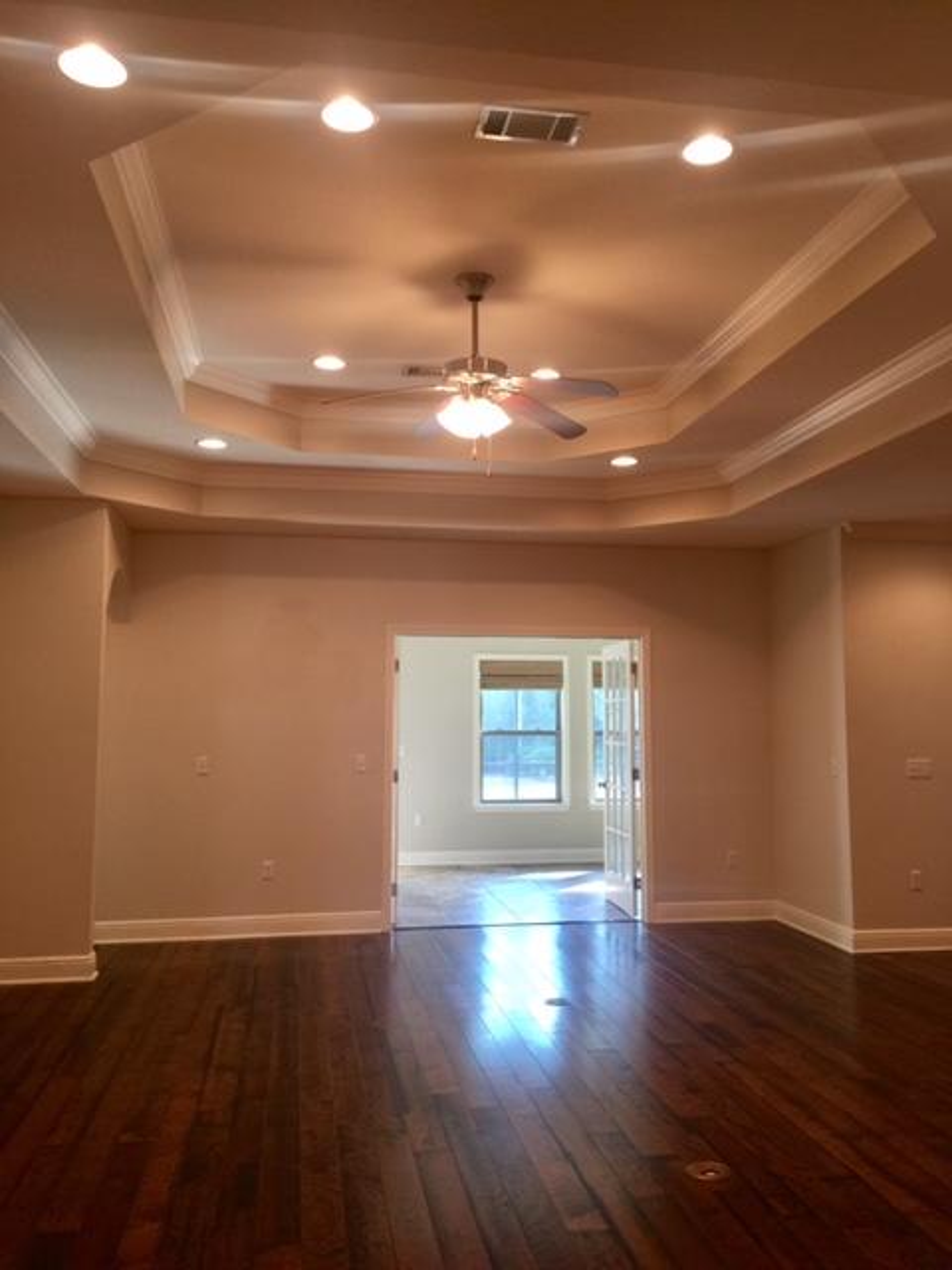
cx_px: 476
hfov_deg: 48.2
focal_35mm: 29
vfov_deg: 61.7
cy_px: 635
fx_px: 1063
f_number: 2.2
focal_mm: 4.15
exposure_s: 1/15
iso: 40
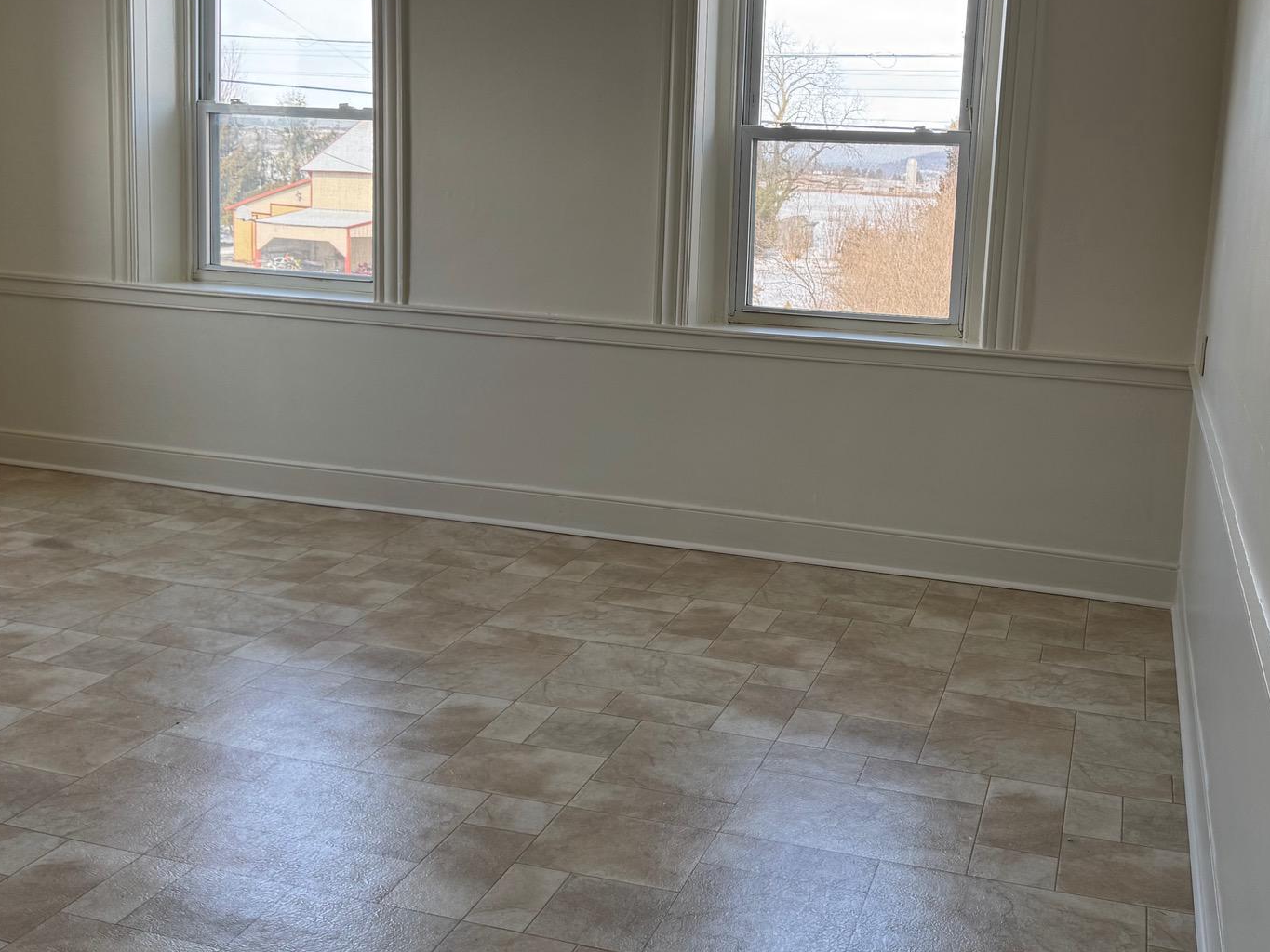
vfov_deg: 39.4
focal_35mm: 36
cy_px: 358
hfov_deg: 51.1
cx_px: 753
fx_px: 1321
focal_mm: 6.76
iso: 64
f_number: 1.78
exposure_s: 1/268
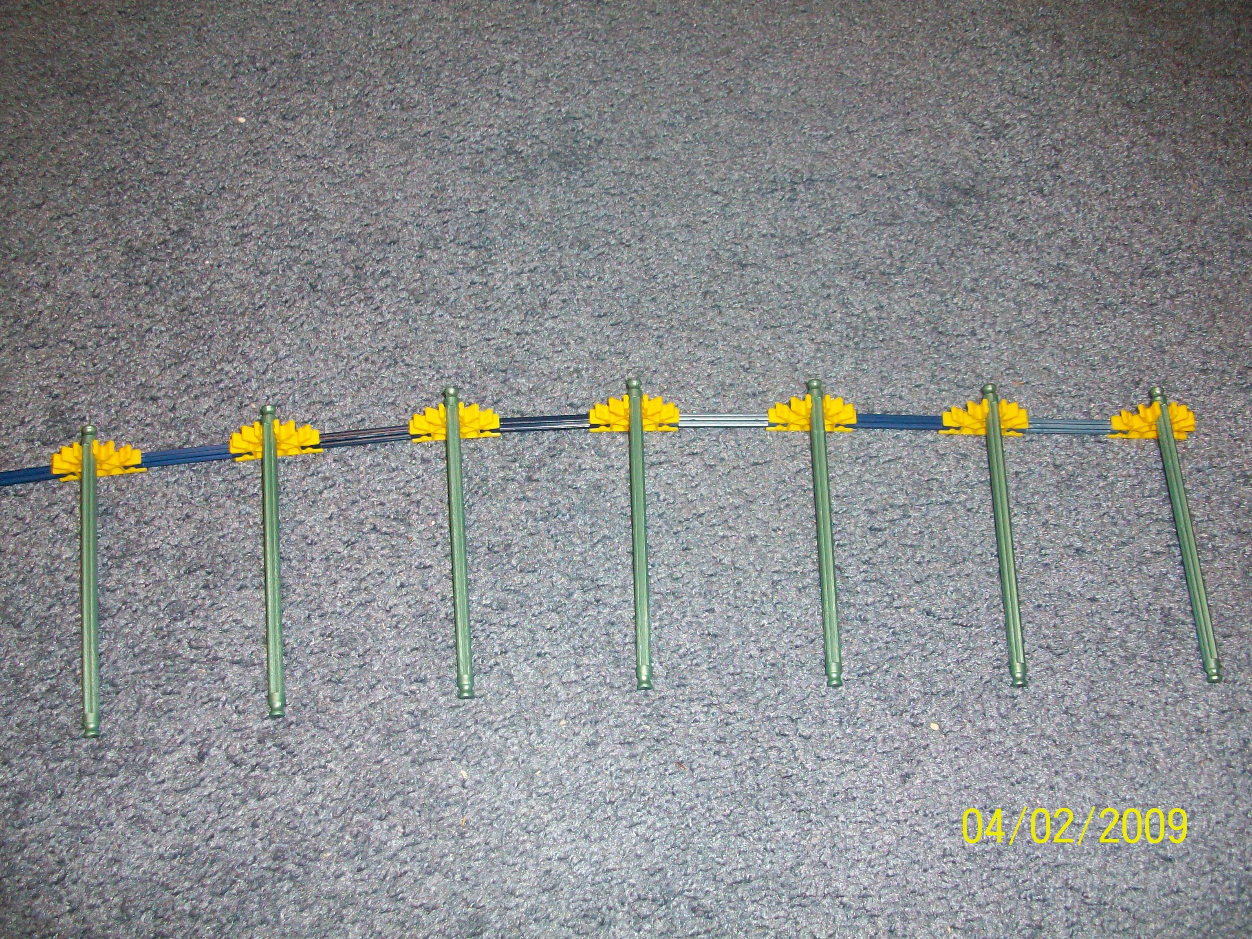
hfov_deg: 54.0
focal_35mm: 34
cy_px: 470
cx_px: 626
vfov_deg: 41.8
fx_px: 1230
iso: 160
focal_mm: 5.7
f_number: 2.8
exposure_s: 1/60
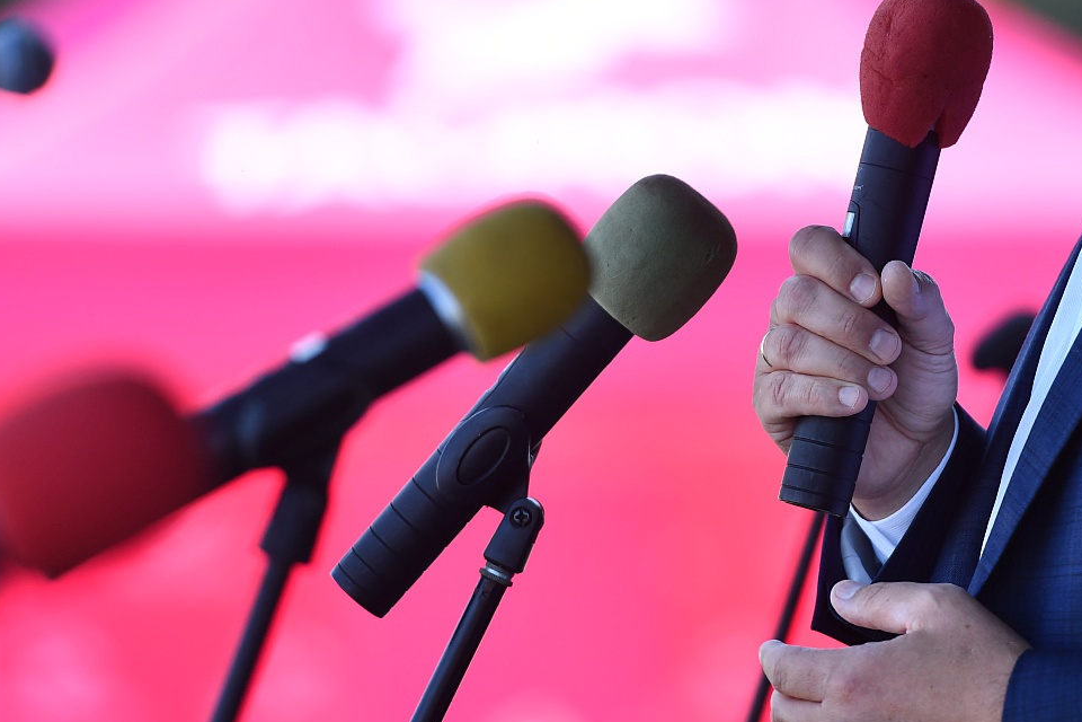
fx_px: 12502
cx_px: 818
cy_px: 154
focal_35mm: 416
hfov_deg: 5.0
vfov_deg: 3.3
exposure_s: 1/1000
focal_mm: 195
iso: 320
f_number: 3.2
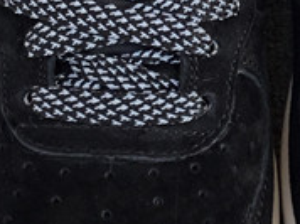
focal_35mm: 157
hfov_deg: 12.6
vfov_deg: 9.4
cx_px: 222
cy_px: 9
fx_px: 1359
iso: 25
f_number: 2.4
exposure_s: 1/100
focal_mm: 3.3
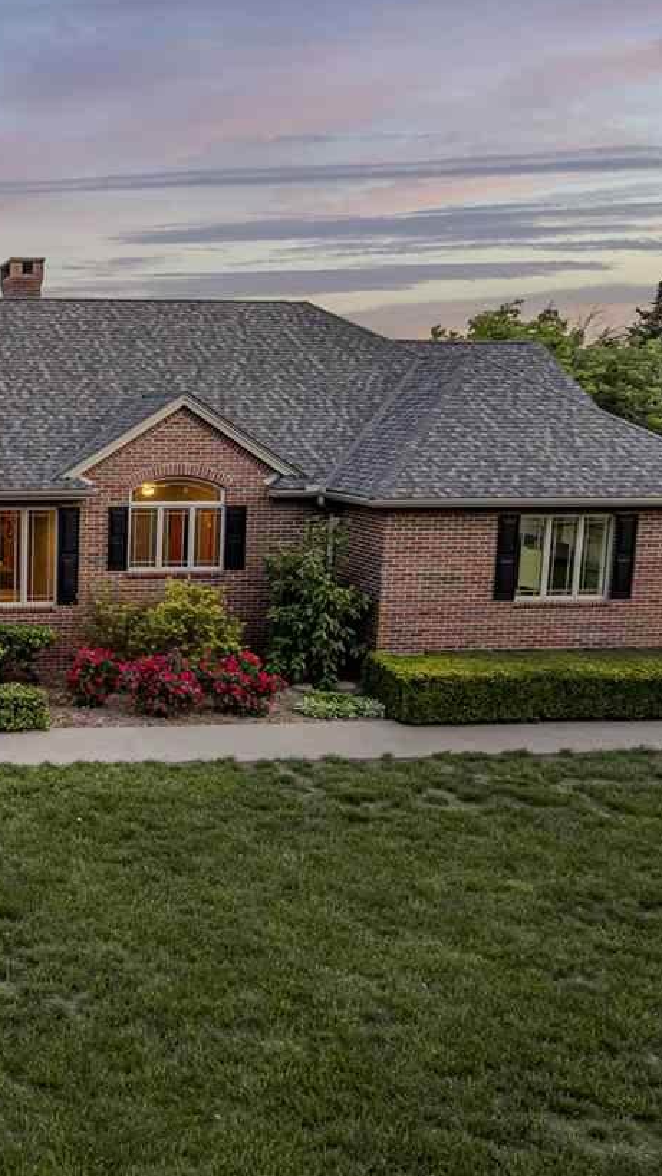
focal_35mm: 36
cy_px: 593
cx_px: -88
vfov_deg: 55.3
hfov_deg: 29.3
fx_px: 1123
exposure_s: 1/30
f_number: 2.8
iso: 100
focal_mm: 8.38
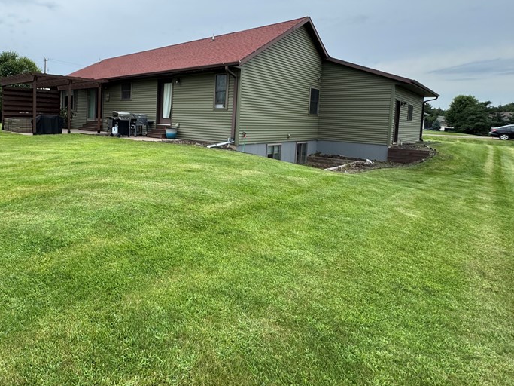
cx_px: 144
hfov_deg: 74.7
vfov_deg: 62.3
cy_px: 138
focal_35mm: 21
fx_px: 312
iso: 50
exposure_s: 1/763
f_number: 2.2
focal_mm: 2.22
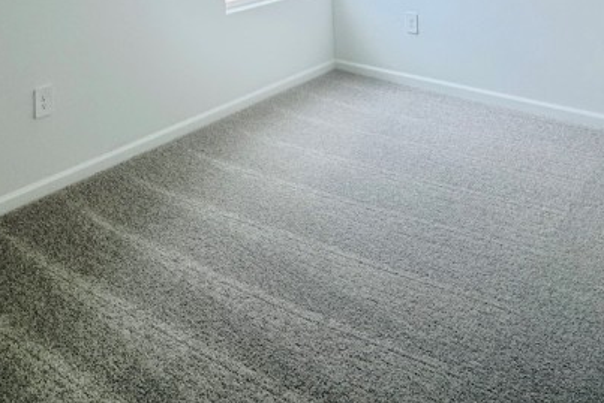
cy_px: -105
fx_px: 621
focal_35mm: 37
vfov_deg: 29.7
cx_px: 304
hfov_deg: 51.9
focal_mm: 2.22
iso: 50
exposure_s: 1/99
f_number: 2.2
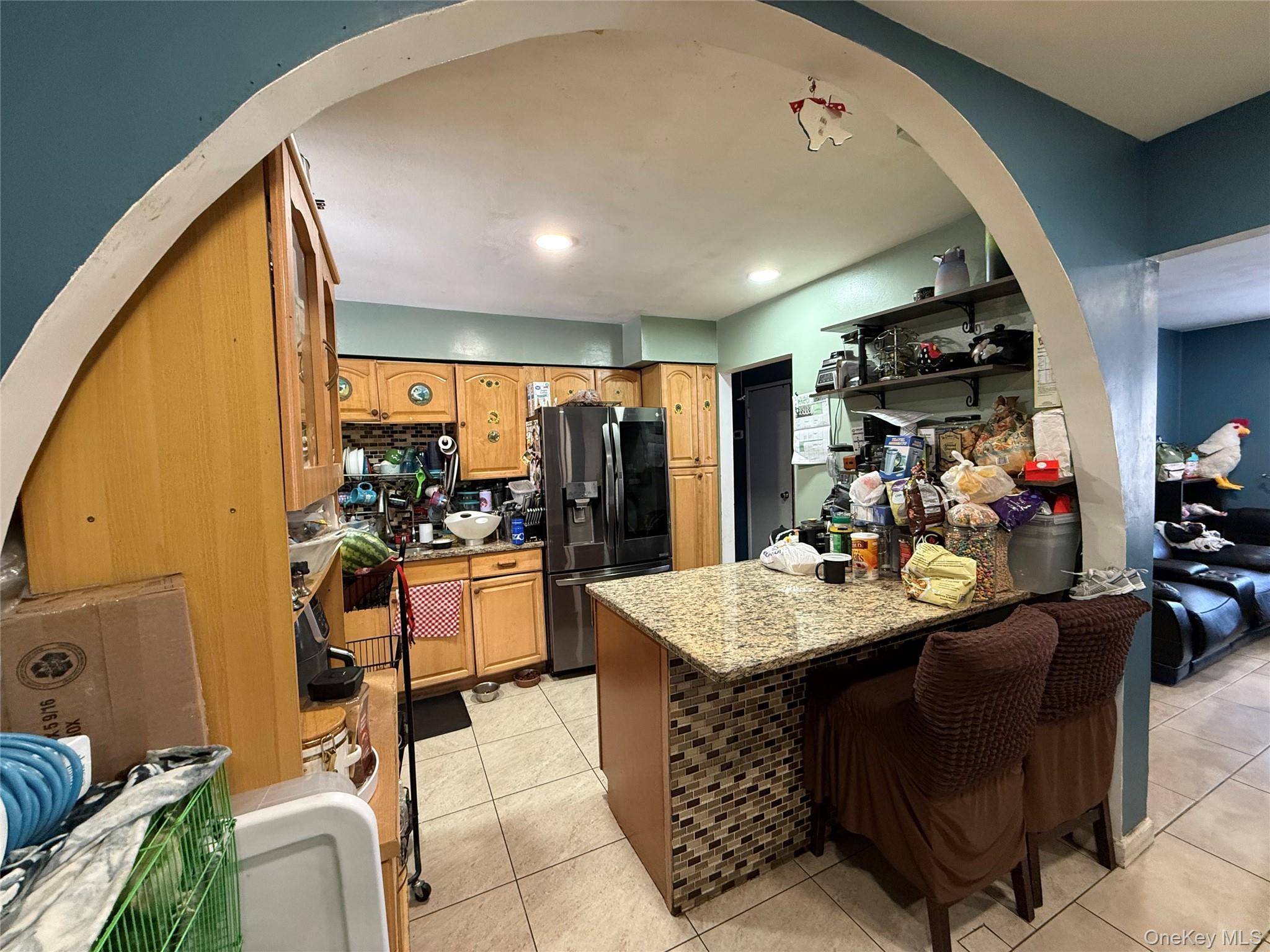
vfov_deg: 85.7
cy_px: 476
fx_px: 514
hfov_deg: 102.1
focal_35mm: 14
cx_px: 635
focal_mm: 2.22
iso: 320
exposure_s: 1/60
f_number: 2.2
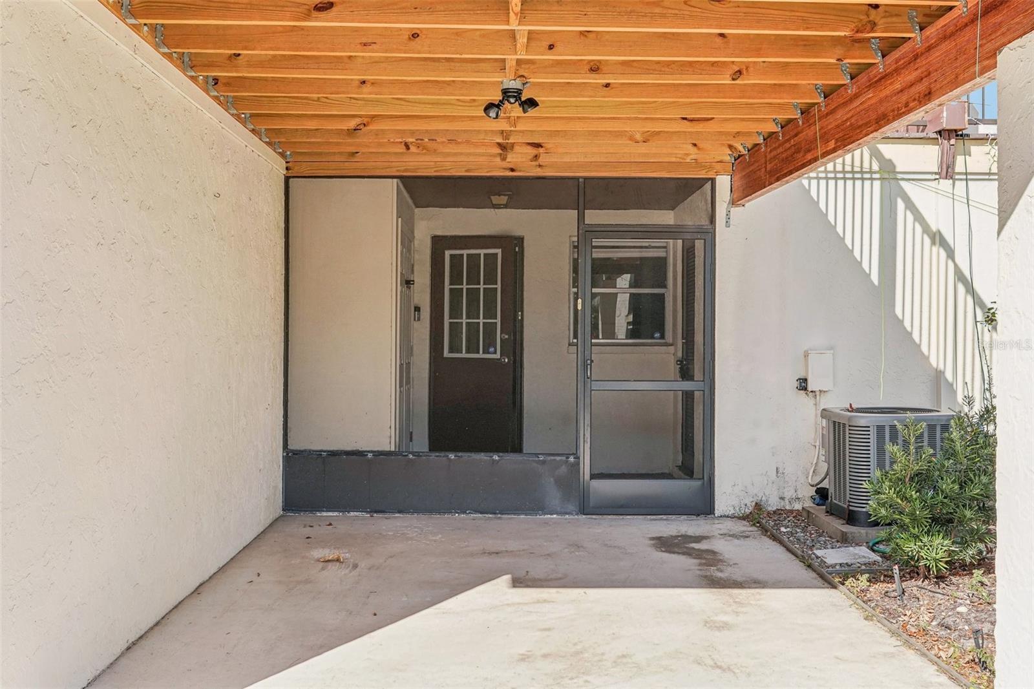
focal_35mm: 34
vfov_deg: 38.9
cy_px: 344
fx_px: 976
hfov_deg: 55.8
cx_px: 517
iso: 400
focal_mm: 34
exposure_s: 1/200
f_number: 9
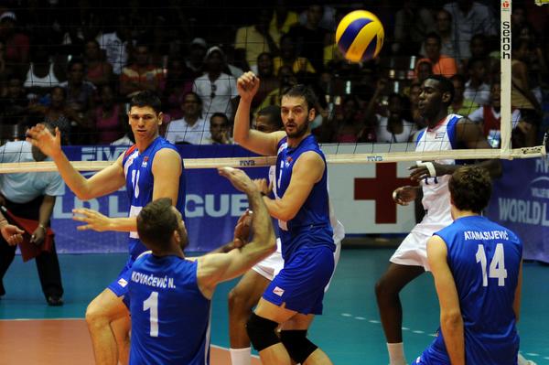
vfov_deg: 8.7
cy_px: 182
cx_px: 274
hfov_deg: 13.1
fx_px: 2400
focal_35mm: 158
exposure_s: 1/400
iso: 400
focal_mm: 105
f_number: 2.8
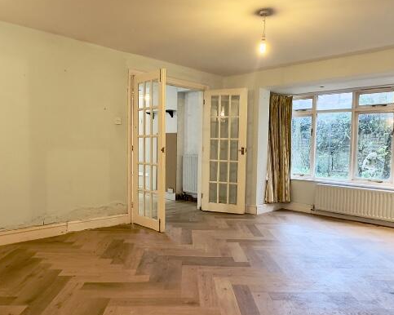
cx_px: 201
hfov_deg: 60.5
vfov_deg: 49.9
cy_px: 164
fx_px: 338
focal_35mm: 29
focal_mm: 2.22
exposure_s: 1/50
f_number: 2.2
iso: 200
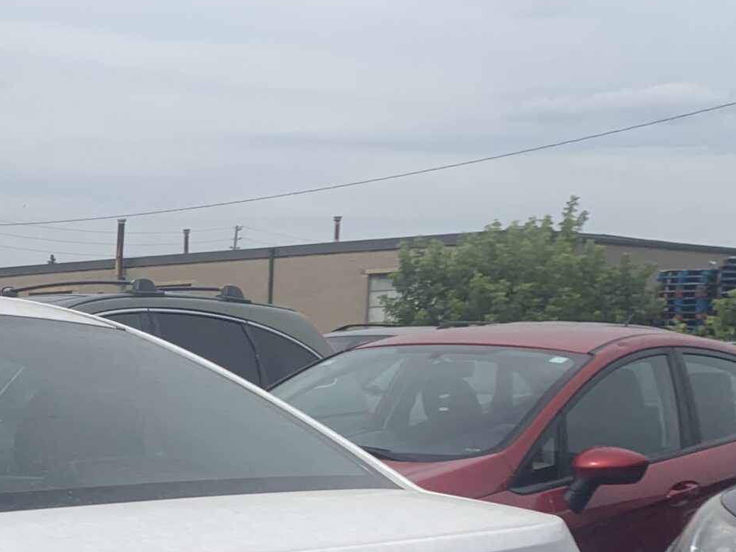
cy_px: 672
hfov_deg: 25.7
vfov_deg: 19.5
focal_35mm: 71
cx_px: -34
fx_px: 1510
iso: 25
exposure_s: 1/3289
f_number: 1.8
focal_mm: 4.25
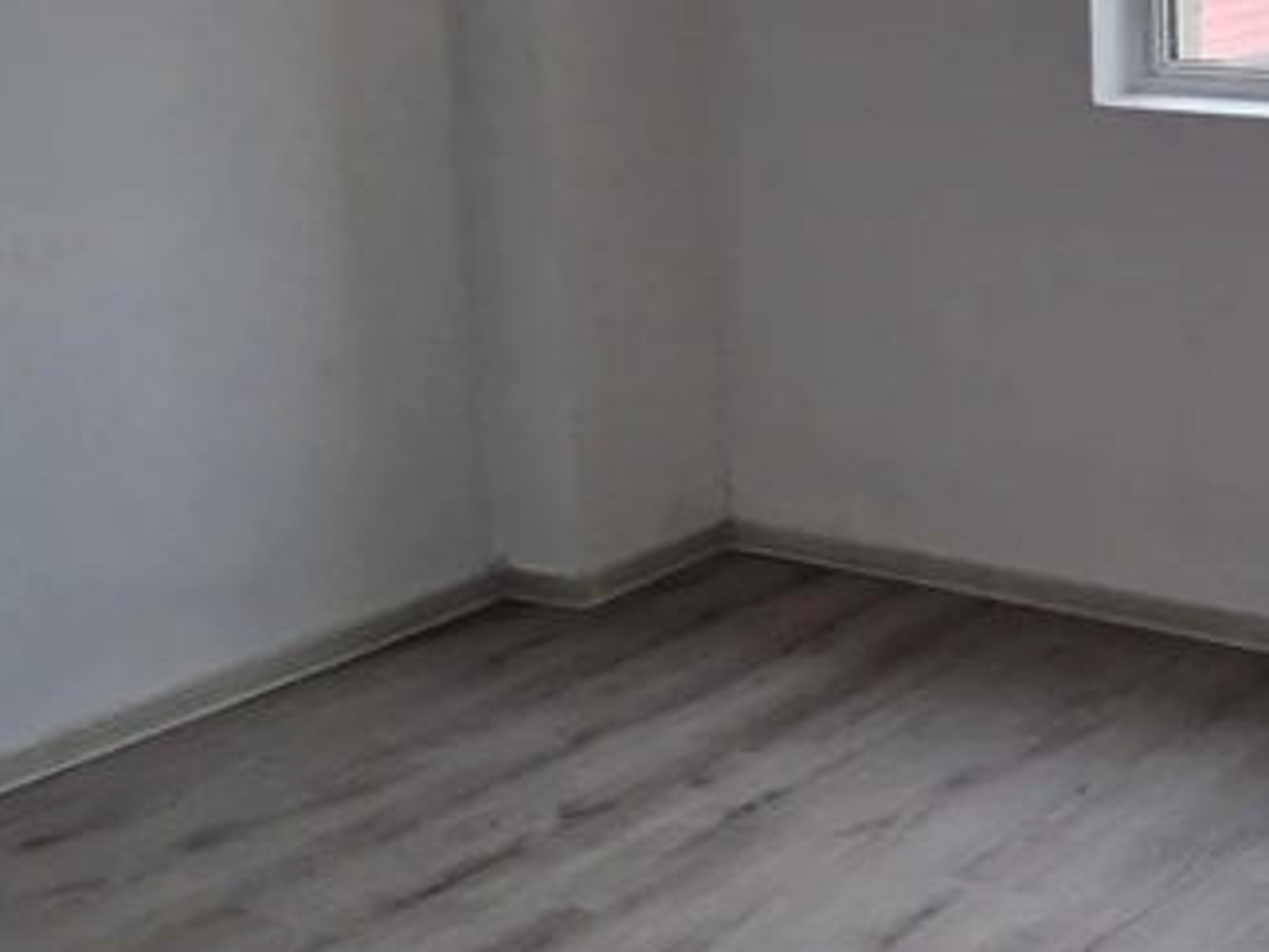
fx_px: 2603
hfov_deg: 26.0
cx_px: 1257
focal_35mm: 71
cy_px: 184
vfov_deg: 20.5
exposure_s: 1/180
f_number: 1.8
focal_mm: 5.4
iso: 125
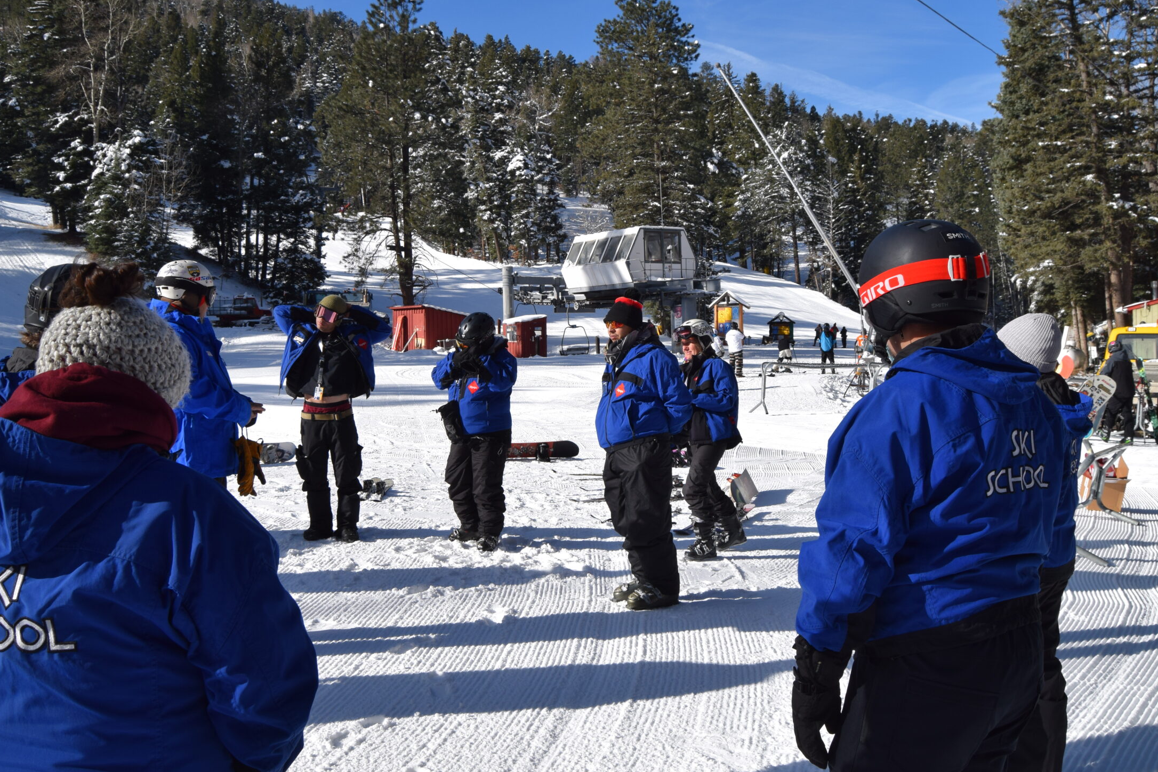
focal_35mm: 34
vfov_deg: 39.3
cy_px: 365
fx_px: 1080
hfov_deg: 56.4
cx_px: 559
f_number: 10
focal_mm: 19
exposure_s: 1/400
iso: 200
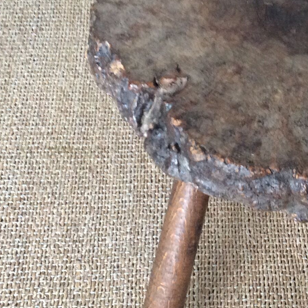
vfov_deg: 21.4
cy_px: 149
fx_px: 815
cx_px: 246
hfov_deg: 21.1
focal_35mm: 81
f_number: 2.4
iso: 200
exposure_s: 1/25
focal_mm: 3.3
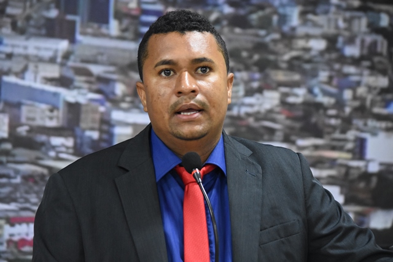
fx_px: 1802
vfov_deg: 8.3
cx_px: 196
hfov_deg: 12.4
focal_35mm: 165
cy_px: 131
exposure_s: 1/60
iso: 4000
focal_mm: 110
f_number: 4.8
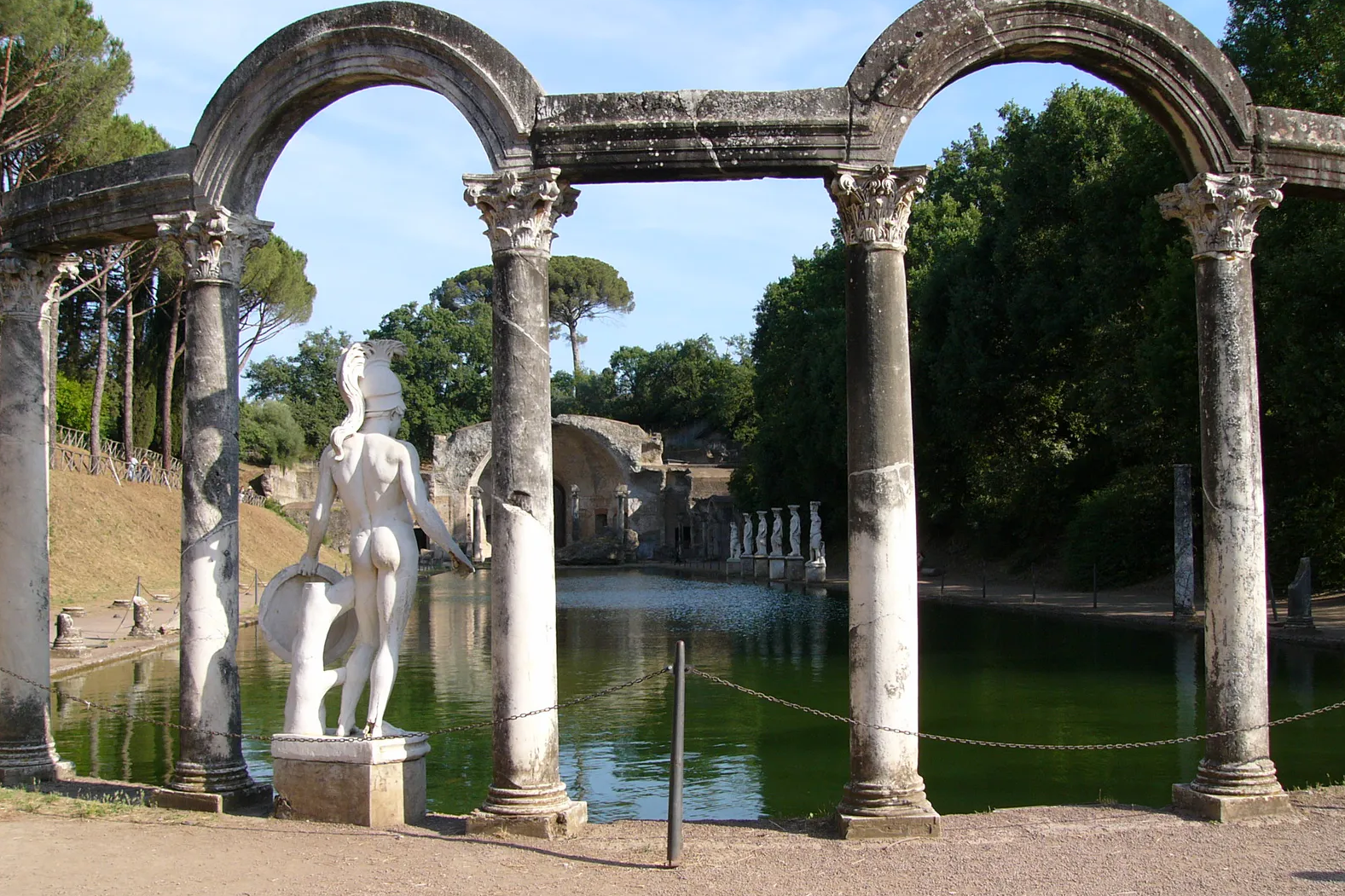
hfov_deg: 50.7
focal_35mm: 38
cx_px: 681
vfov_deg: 35.0
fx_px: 1419
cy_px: 458
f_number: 4
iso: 50
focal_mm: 6
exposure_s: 1/400
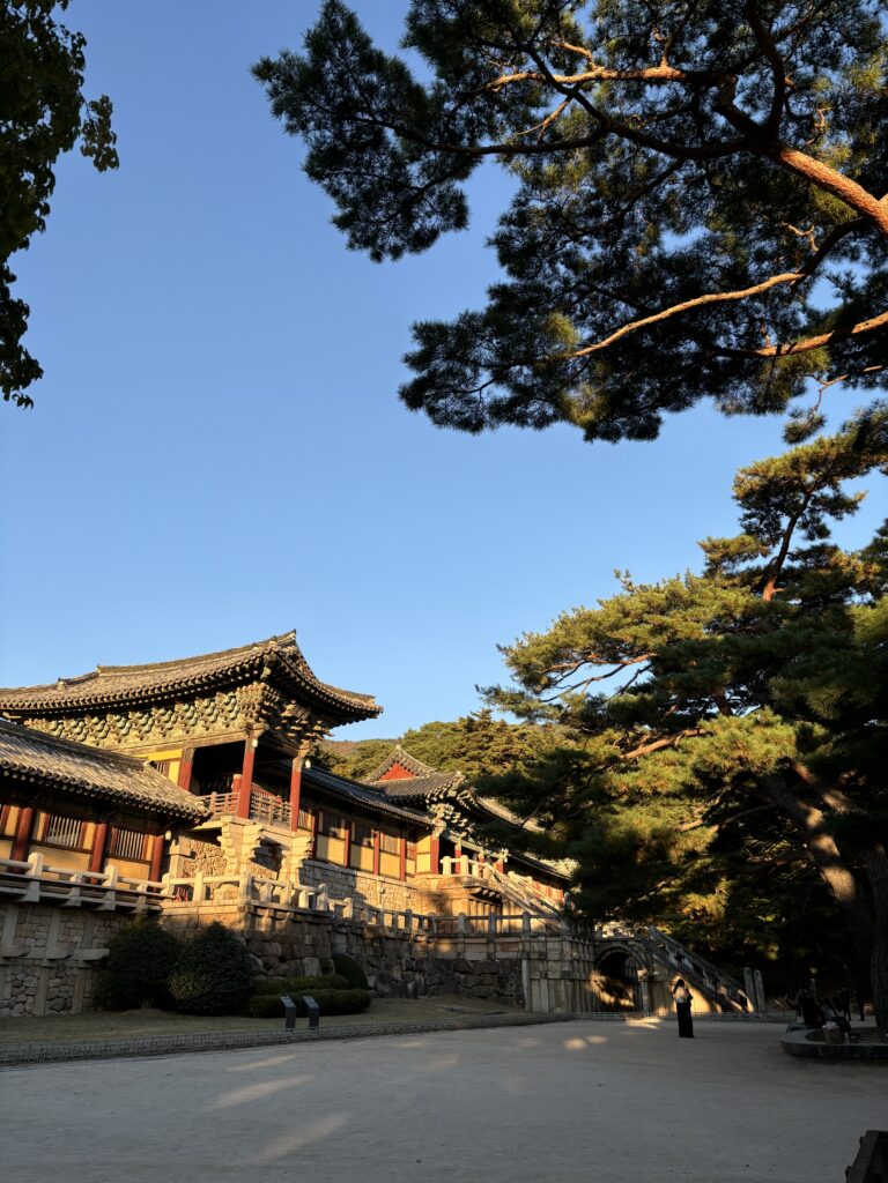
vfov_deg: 67.3
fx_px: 889
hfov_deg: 53.1
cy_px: 592
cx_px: 444
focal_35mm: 26
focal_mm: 5.96
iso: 50
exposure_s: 1/961
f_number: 1.6
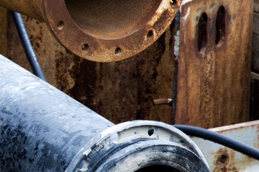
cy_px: 69
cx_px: -134
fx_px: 2408
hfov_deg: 6.1
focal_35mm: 335
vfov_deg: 4.1
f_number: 7.1
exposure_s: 1/200
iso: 400
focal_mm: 70
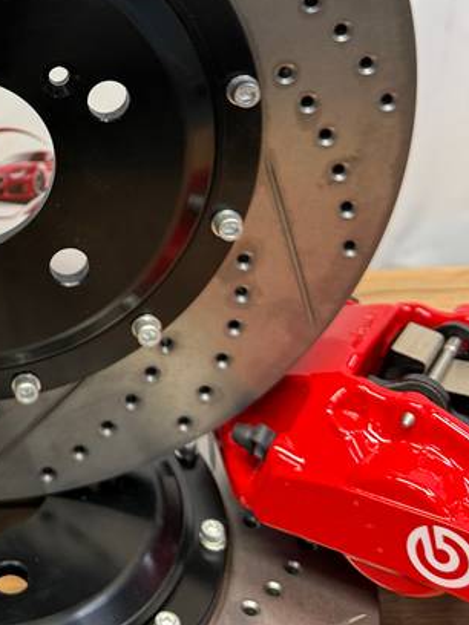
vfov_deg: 34.2
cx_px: -44
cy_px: 66
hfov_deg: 25.6
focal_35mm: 53
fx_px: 957
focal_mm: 6.76
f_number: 1.78
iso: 200
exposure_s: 1/100
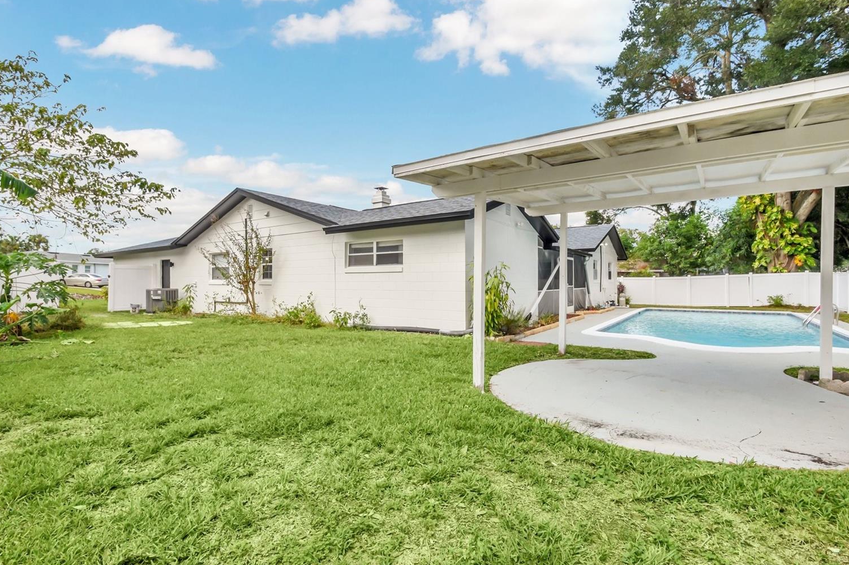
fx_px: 377
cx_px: 430
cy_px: 269
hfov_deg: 96.8
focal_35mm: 16
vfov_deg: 73.7
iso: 125
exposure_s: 1/50
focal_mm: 10
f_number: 11
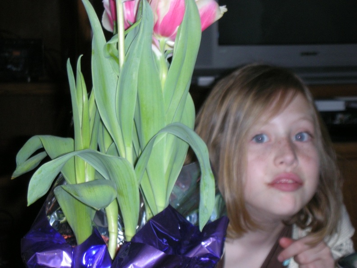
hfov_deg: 18.7
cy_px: 134
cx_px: 178
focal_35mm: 105
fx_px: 1083
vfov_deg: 14.1
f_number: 5
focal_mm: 17.4
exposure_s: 1/120
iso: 173
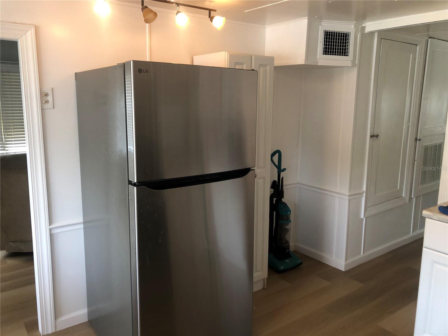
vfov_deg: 49.7
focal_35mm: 28
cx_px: 224
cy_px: 168
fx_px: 362
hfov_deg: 63.4
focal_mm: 3.99
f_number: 1.8
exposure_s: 1/24
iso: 40
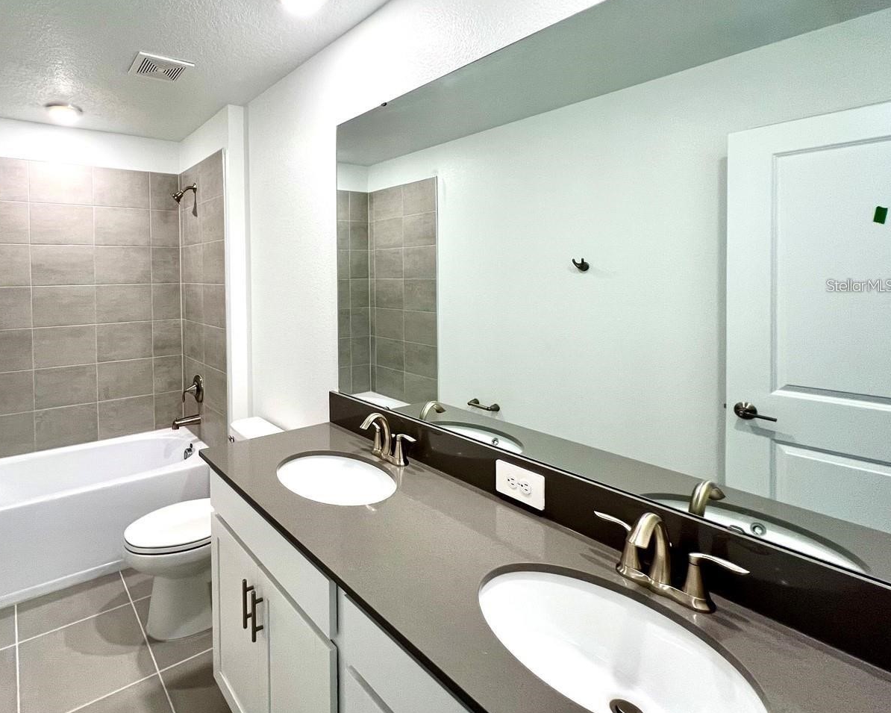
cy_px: 285
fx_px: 448
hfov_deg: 86.6
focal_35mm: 17
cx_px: 300
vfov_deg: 76.1
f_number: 1.8
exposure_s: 1/120
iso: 125
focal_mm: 1.57
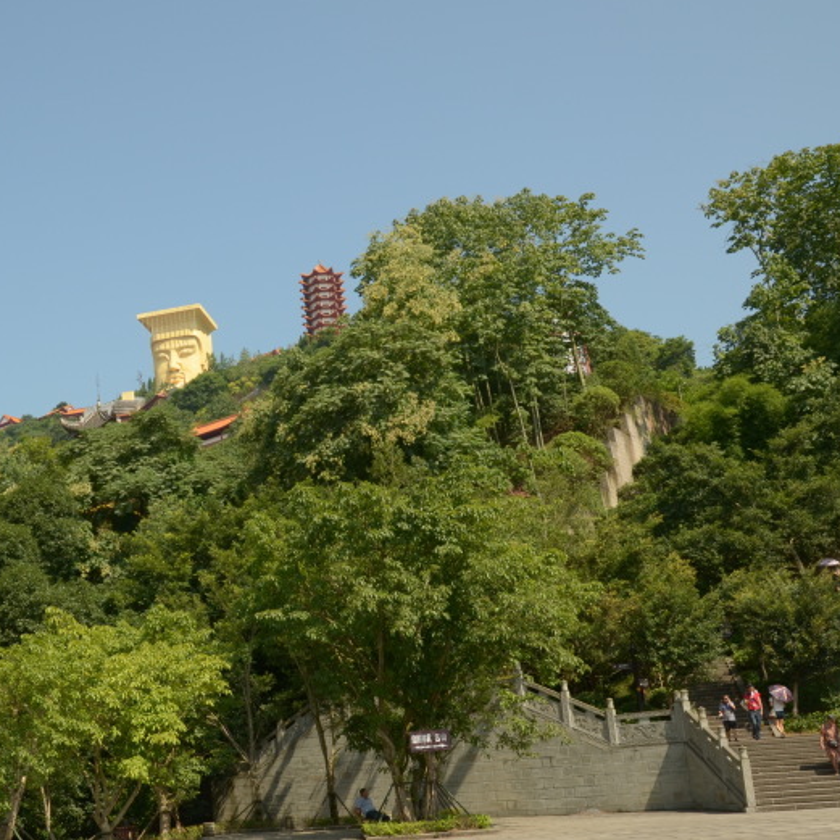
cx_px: 187
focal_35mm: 40
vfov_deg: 41.8
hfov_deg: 40.4
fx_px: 1098
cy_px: 471
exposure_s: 1/400
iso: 200
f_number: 7.1
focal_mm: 16
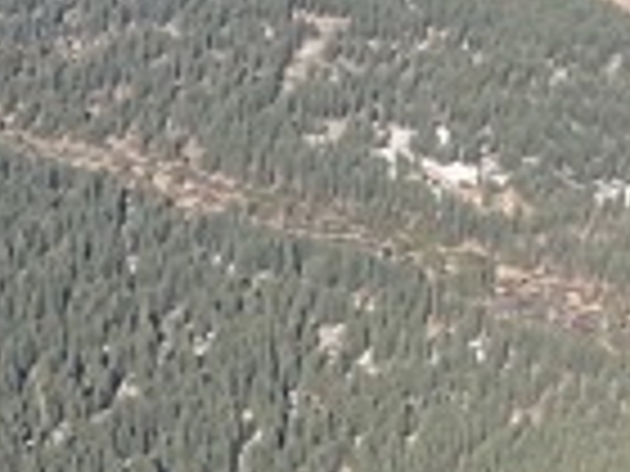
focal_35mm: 238
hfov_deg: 7.8
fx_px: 4332
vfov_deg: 6.2
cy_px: 459
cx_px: -796
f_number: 1.6
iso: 32
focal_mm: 5.96
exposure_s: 1/1418
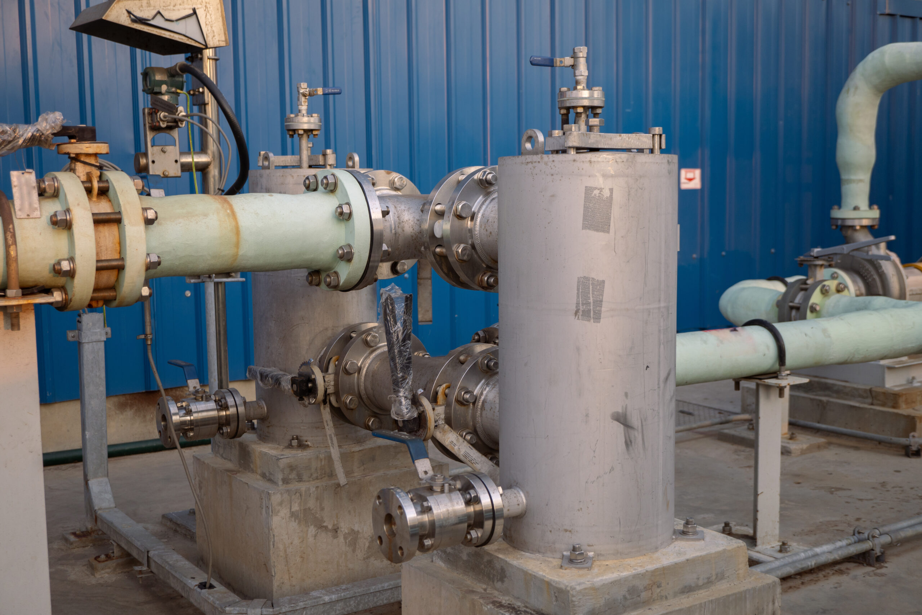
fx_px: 1152
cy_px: 308
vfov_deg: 29.9
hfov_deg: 43.6
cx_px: 461
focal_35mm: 45
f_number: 4
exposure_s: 1/100
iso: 100
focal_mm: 30
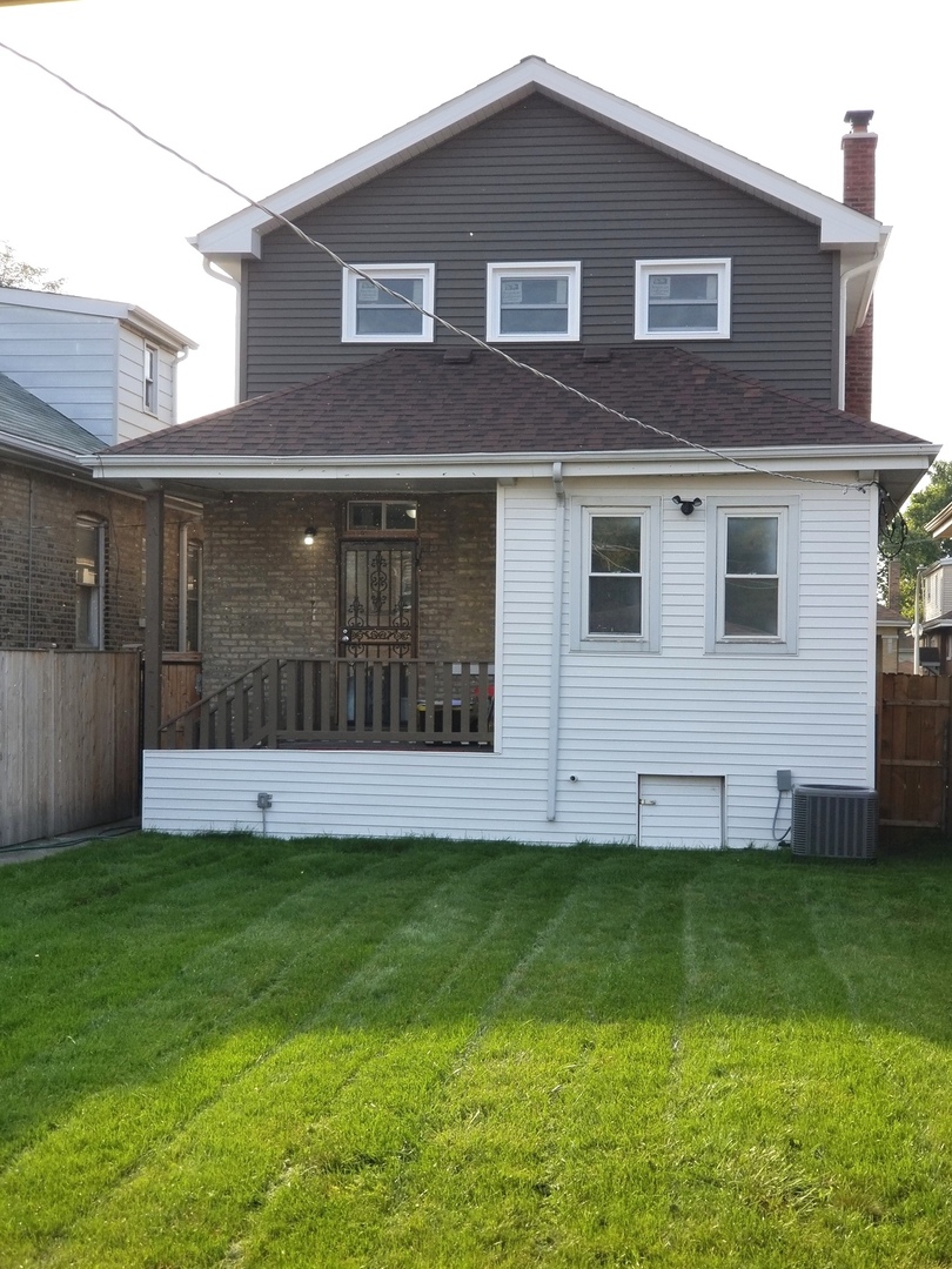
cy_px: 634
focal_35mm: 52
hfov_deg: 28.0
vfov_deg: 36.8
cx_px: 476
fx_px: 1907
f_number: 2.4
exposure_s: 1/265
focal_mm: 6
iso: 25
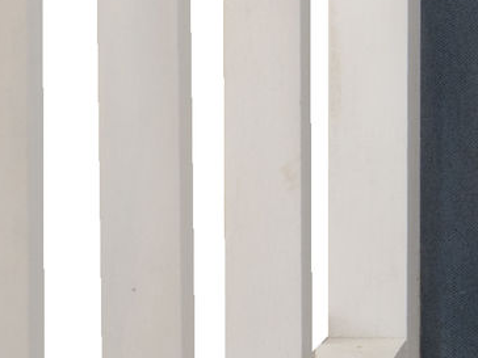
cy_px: -500
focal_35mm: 593
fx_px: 8189
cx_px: 1744
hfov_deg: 3.2
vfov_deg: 2.5
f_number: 8
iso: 100
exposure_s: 1/125
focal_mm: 50
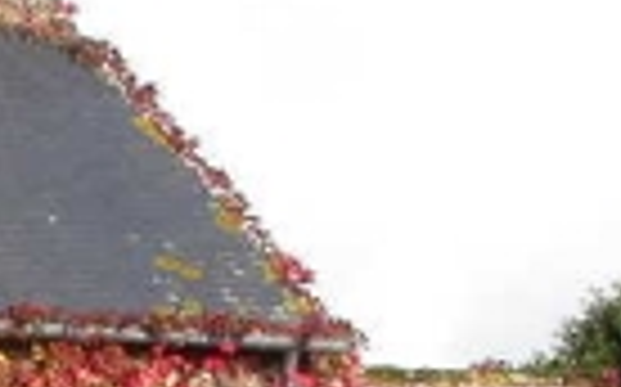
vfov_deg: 6.4
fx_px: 3365
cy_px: 702
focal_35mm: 199
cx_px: -310
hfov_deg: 10.2
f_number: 6
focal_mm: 7.85
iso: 100
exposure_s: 1/219
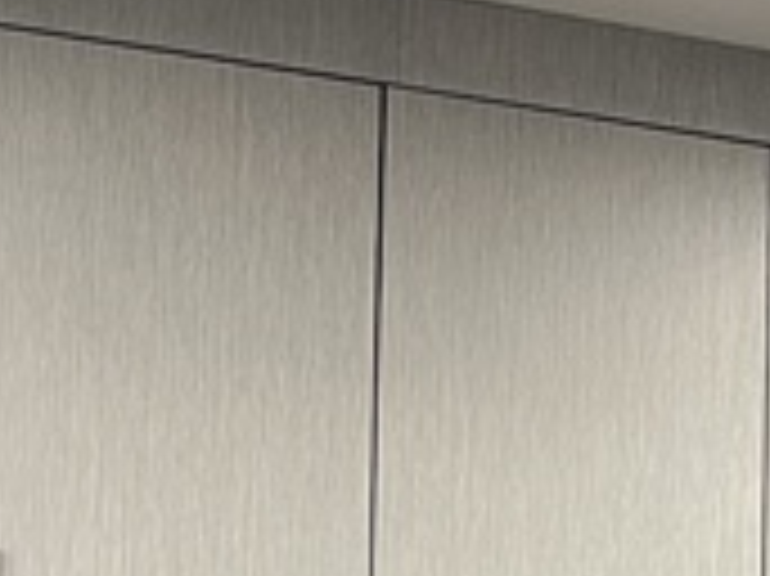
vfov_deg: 9.0
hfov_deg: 11.7
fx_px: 3468
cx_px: 1369
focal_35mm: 156
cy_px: 1080
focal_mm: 5.7
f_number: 1.5
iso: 250
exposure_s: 1/60
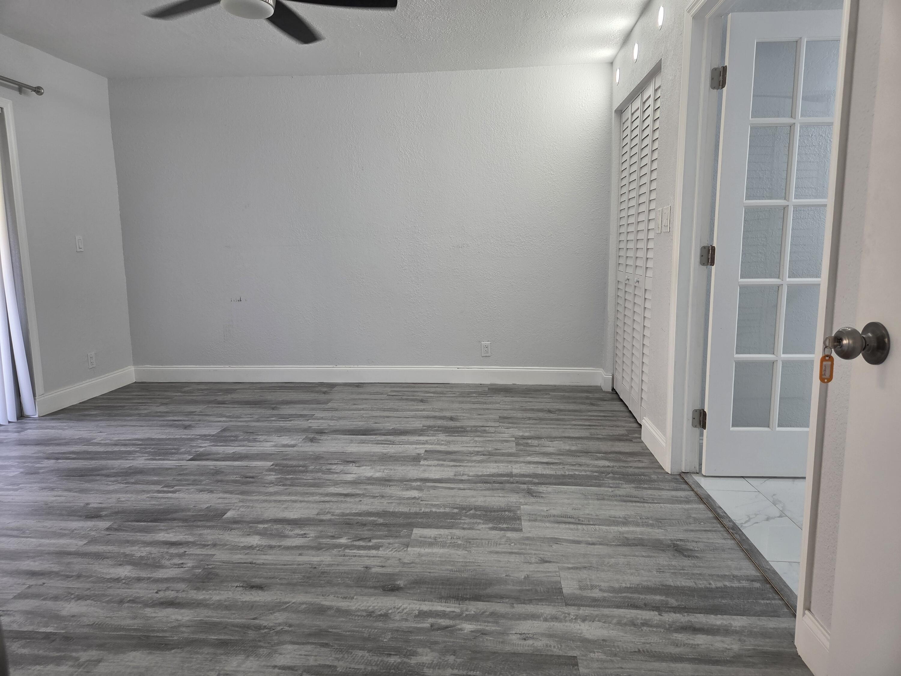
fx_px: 599
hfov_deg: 73.9
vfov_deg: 58.9
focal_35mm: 23
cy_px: 338
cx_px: 450
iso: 100
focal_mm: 5.4
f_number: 1.8
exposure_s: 1/120
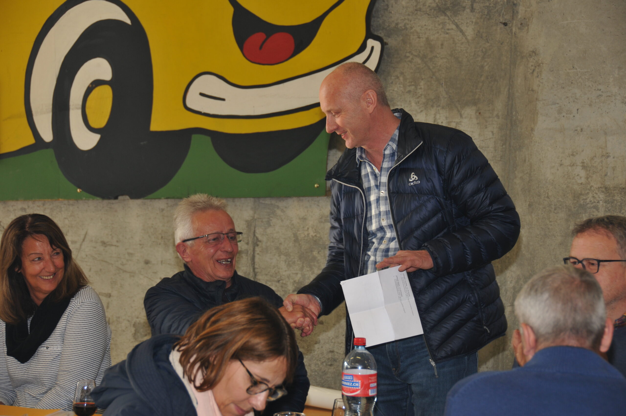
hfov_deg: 24.2
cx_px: 313
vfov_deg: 16.2
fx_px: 1459
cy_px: 208
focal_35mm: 84
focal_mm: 56
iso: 200
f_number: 4.8
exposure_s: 1/100
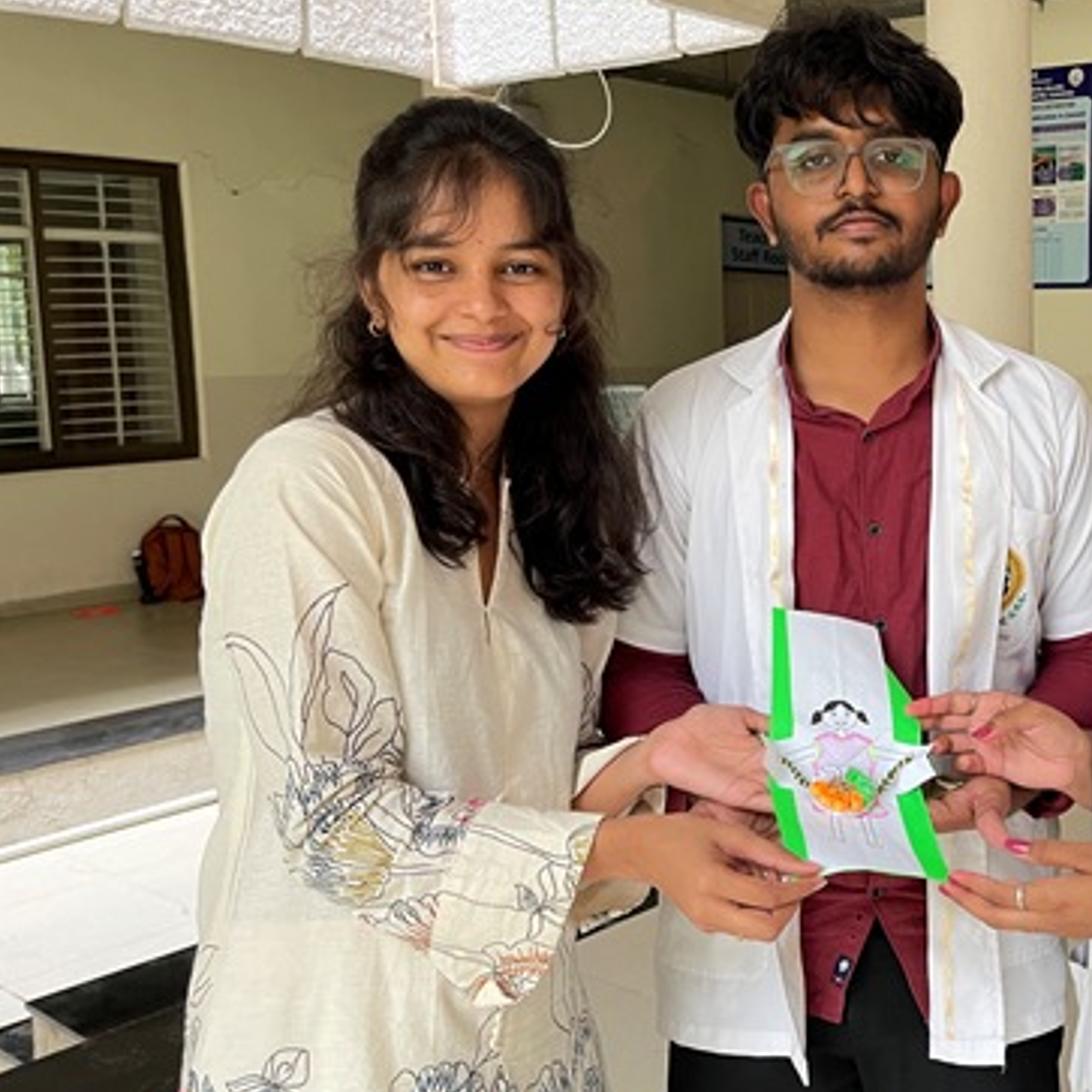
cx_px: 960
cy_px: 560
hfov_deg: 40.0
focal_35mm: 39
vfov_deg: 42.8
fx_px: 1392
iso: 200
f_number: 1.6
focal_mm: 5.1
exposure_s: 1/50
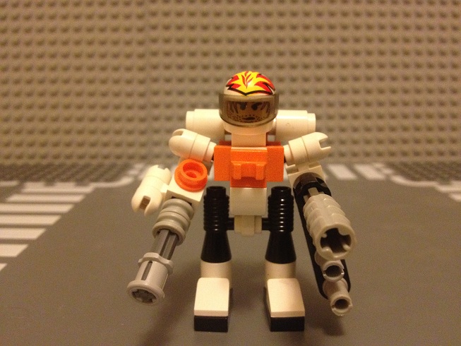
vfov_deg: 40.7
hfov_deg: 52.6
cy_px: 173
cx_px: 230
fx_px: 466
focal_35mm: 35
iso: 500
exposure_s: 1/15
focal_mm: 4.28
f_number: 2.4
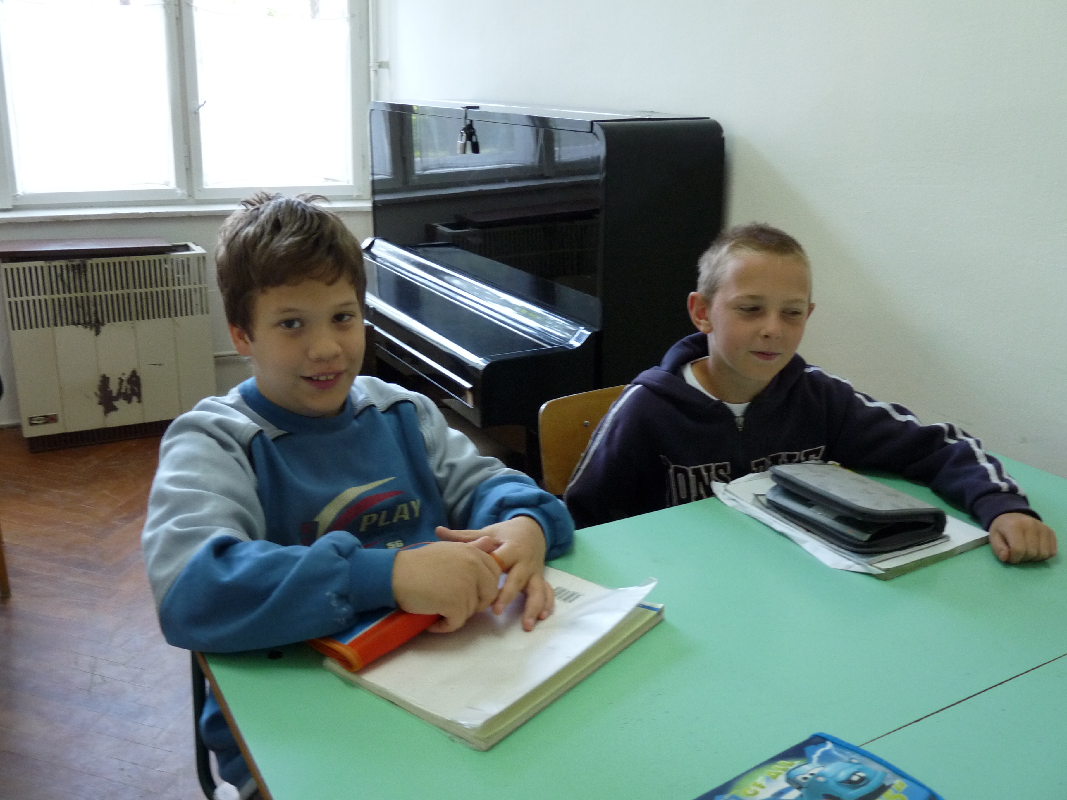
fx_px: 1017
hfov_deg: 55.4
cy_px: 400
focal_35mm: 33
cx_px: 534
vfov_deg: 42.9
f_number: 3
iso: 250
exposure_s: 1/30
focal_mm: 5.9
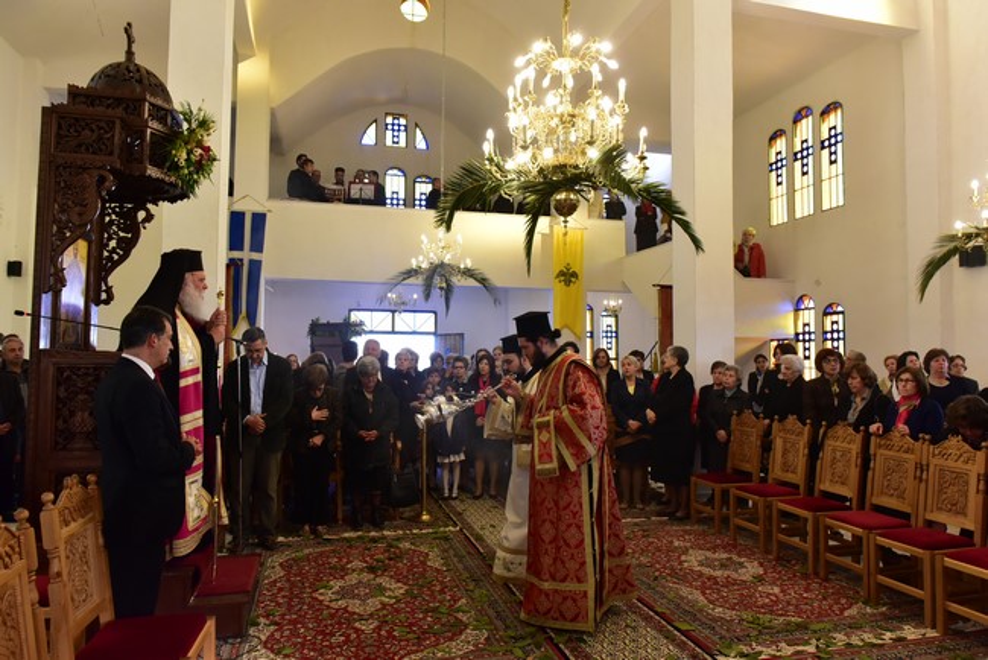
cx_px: 494
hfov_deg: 73.7
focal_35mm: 24
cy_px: 330
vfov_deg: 53.2
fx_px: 659
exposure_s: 1/200
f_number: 6.3
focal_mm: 24
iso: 4000
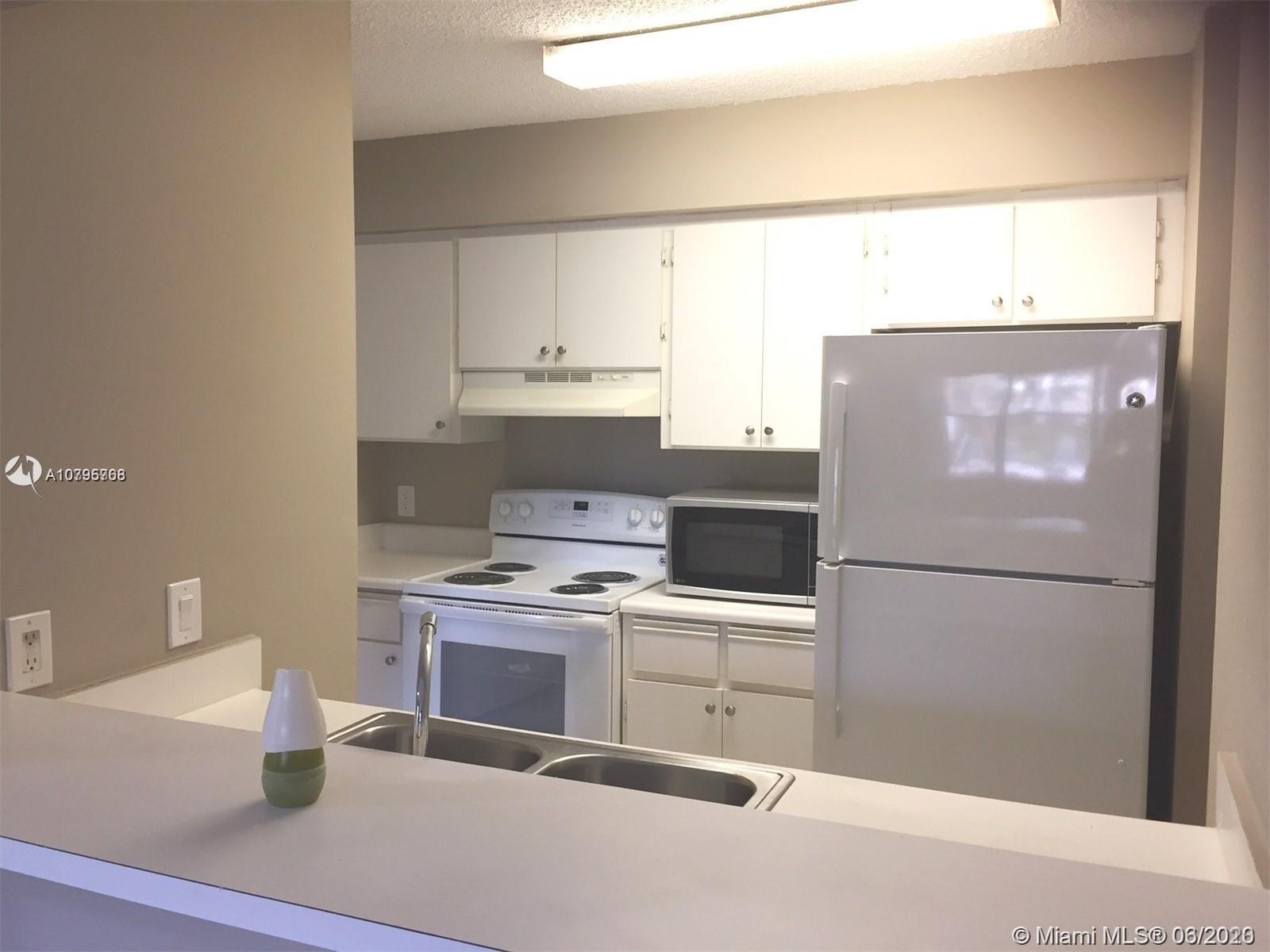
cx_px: 635
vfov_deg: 48.2
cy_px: 476
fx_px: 1064
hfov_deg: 61.7
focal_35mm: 29
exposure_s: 1/30
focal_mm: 4.15
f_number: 2.2
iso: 64
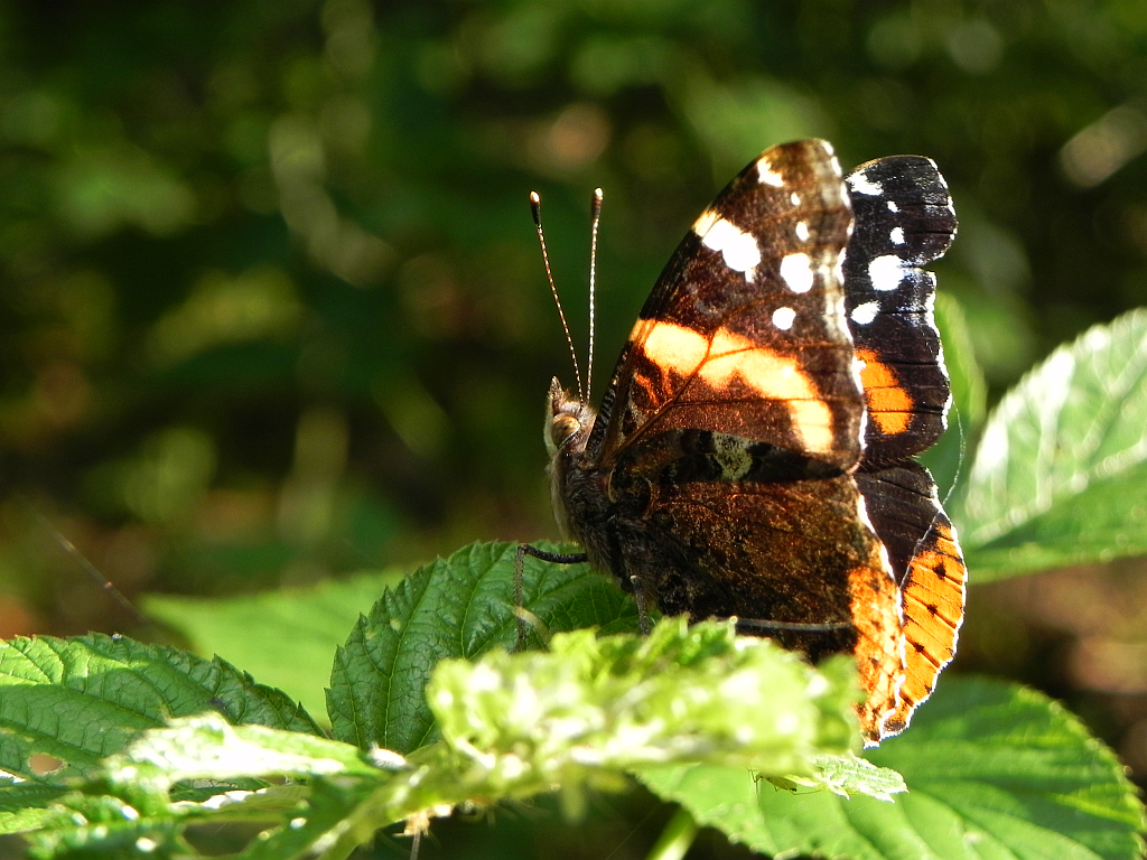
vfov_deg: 14.1
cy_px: 430
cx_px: 574
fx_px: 3479
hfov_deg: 18.7
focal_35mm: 105
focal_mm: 18.8
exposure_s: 1/140
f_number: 4
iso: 160
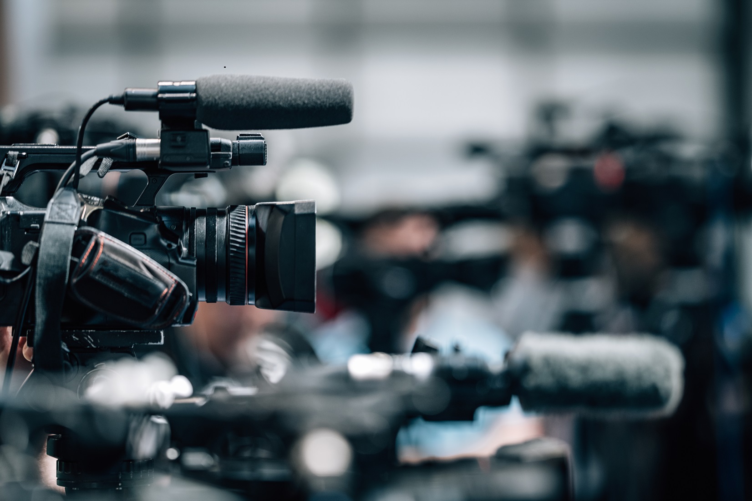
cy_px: 250
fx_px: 2820
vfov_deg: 10.2
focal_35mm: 135
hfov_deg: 15.2
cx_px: 376
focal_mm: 135
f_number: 2
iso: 200
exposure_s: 1/125
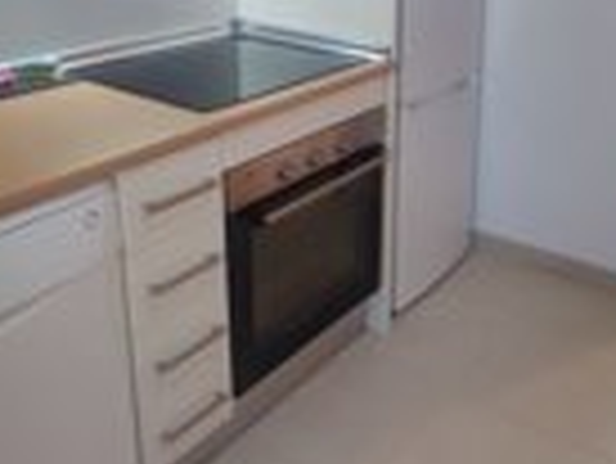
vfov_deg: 33.5
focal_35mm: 42
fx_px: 748
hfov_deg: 44.2
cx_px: 407
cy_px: 99
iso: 103
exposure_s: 1/33
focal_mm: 1.65
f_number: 2.2
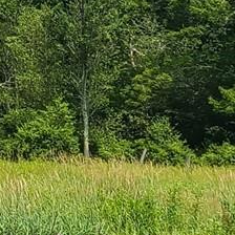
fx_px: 1613
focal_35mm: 210
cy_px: -19
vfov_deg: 8.3
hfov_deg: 7.2
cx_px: -537
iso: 40
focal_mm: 5.4
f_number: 1.8
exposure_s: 1/2404
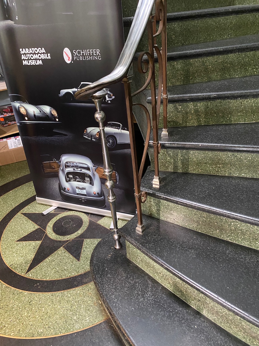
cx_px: 130
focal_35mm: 26
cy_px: 173
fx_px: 259
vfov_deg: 67.3
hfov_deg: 53.1
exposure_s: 1/30
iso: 640
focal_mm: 4.25
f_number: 1.8
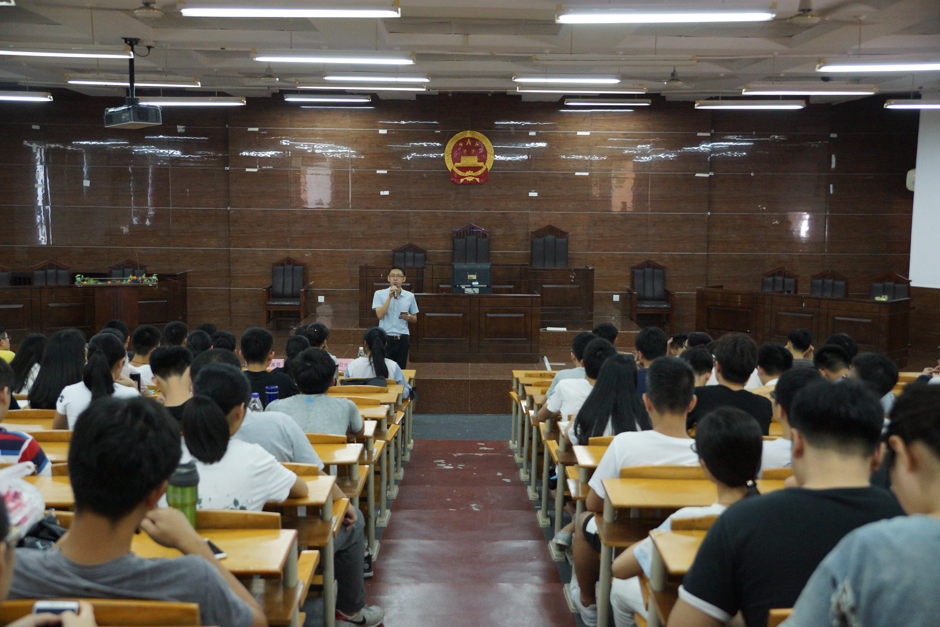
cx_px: 470
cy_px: 314
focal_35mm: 42
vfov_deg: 31.9
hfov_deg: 46.4
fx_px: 1097
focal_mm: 28
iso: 1600
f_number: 4
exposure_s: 1/100
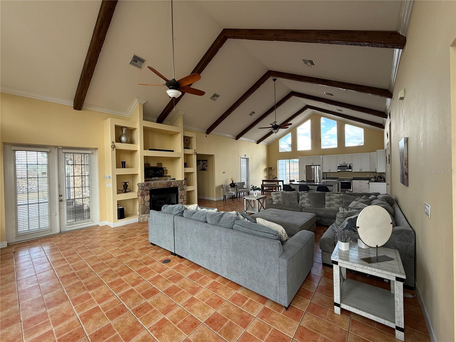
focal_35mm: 14
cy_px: 171
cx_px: 228
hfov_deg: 102.1
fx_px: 184
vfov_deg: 85.7
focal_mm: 2.22
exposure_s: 1/99
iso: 64
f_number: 2.2
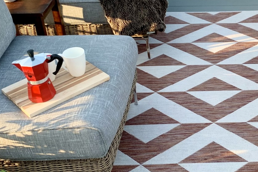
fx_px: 466
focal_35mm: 65
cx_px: 222
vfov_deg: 20.9
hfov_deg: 29.9
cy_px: 62
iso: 25
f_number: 1.8
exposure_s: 1/362
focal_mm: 4.25
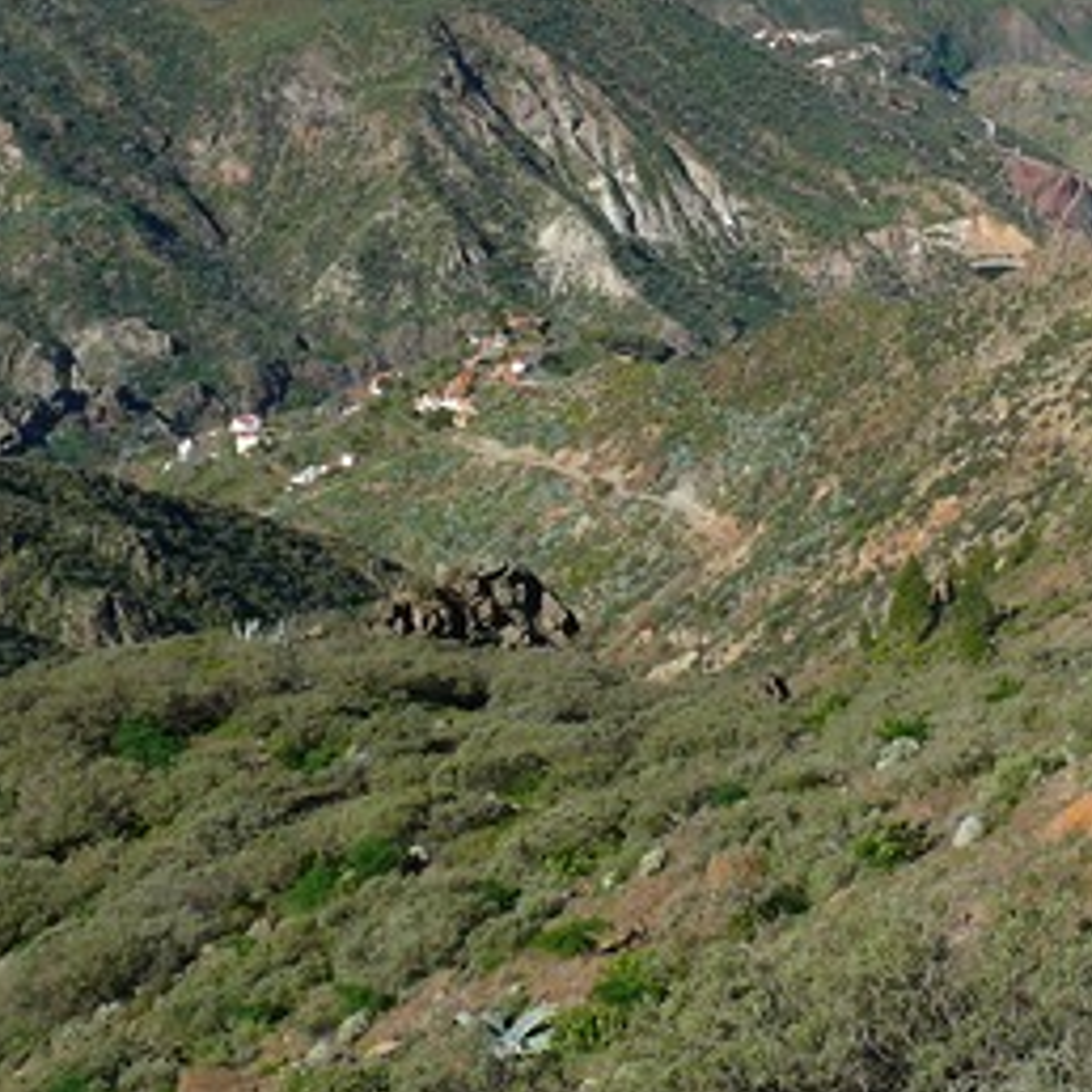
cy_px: 97
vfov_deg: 18.9
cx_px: 1029
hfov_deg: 18.9
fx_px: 3212
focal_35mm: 90
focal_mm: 7.4
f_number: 5
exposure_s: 1/200
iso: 100
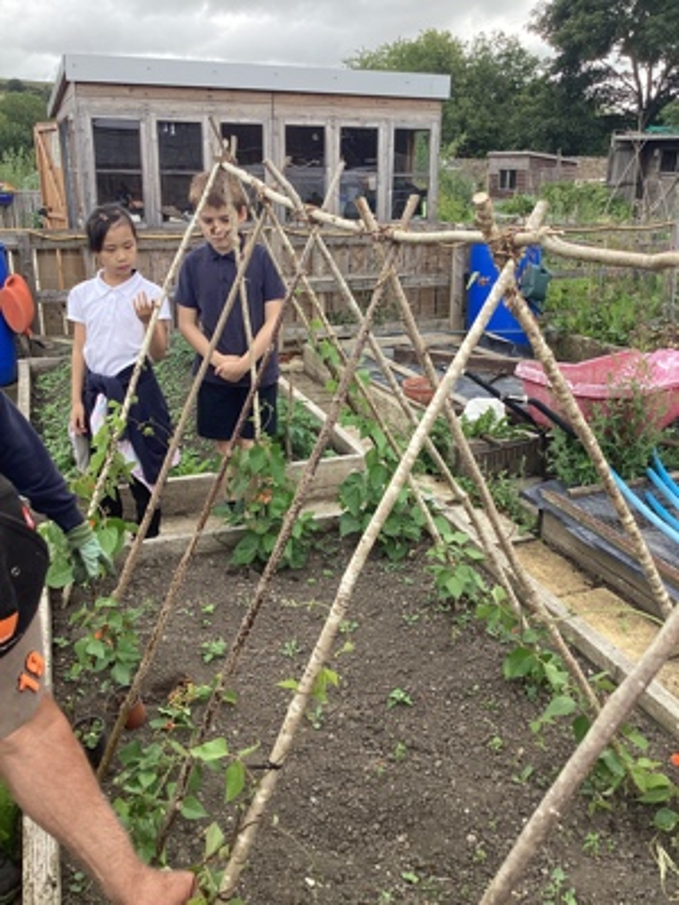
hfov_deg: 45.4
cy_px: 452
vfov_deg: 58.4
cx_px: 340
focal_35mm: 31
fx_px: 811
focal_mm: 3.3
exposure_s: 1/224
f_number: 2.4
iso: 25
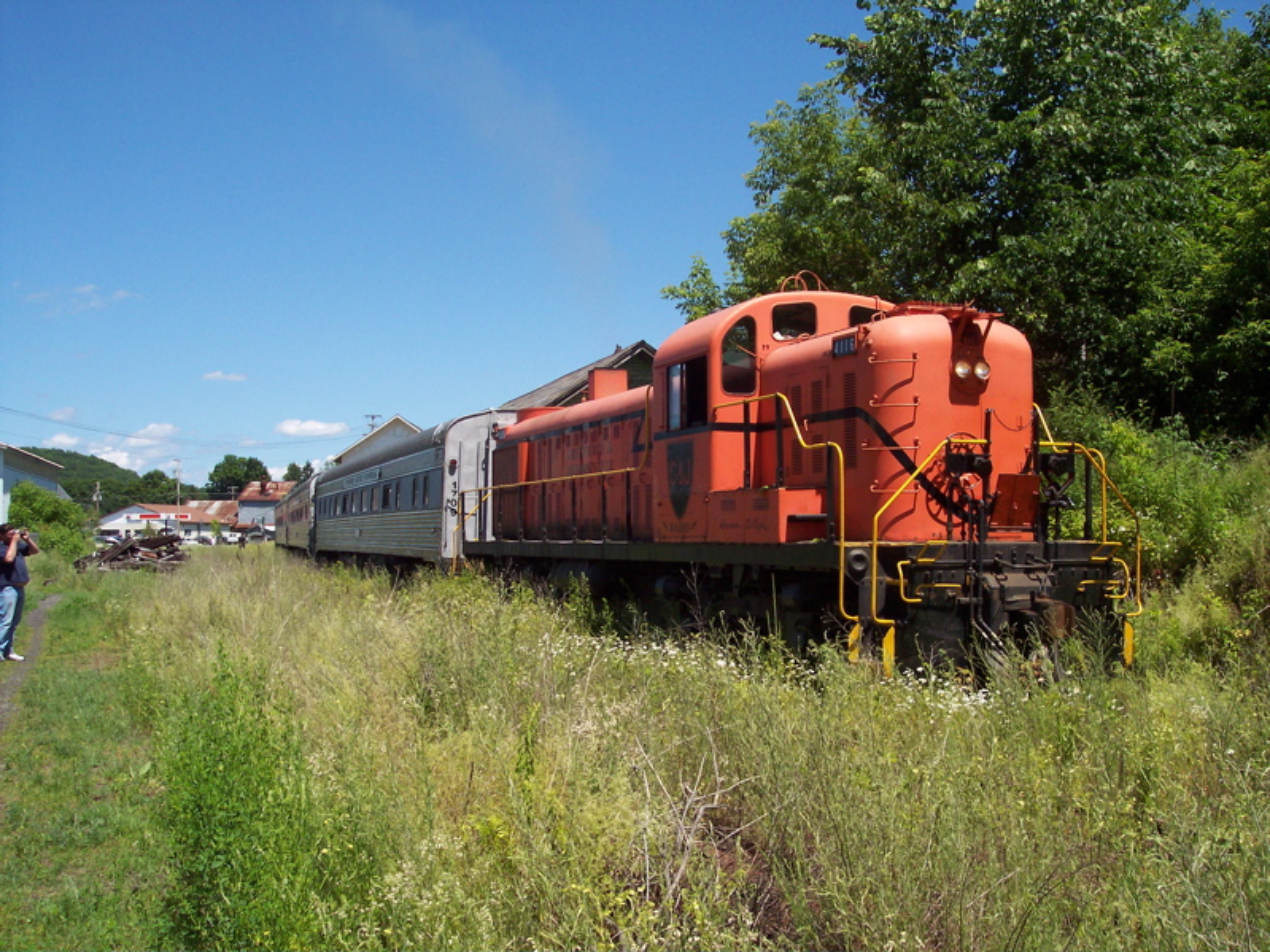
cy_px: 476
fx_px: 1394
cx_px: 635
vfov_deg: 37.7
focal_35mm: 38
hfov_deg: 49.0
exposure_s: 1/700
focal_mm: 8
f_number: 4.8
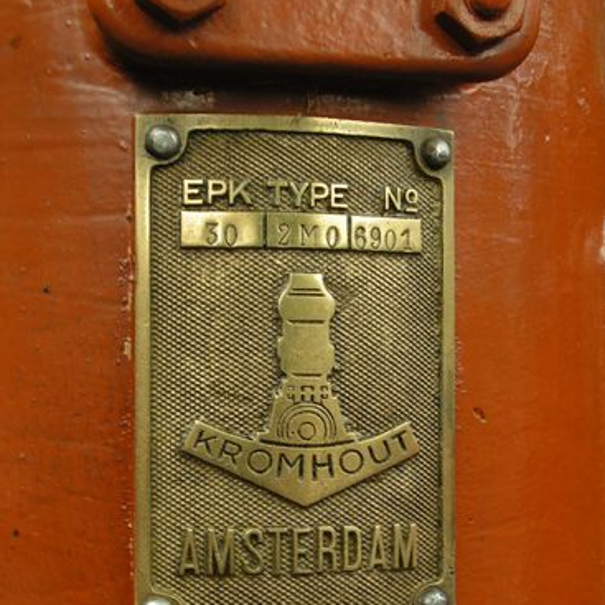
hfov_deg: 23.1
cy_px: 393
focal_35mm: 75
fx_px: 1483
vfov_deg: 23.0
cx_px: 302
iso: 50
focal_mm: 9.7
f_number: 3.5
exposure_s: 1/80
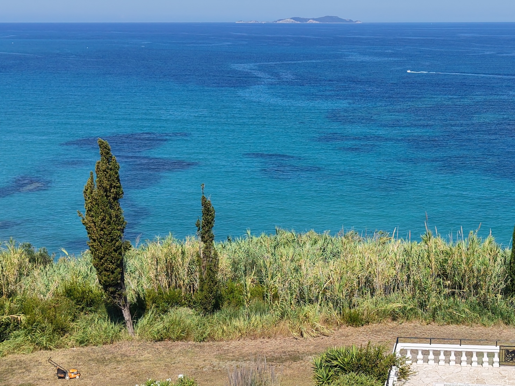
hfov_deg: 33.0
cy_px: 260
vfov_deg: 25.5
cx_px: 402
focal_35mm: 57
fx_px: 848
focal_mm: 8.67
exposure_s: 1/6000
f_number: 1.8
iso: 210
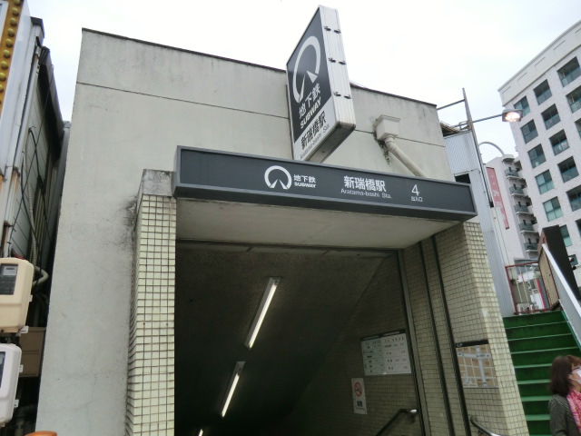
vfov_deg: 56.8
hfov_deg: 71.6
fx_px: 403
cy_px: 218
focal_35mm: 24
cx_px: 290
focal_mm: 4.3
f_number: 3.2
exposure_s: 1/500
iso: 80
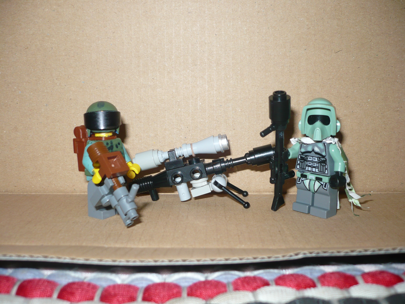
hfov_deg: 52.6
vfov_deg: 40.7
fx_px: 409
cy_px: 152
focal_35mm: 35
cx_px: 202
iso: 100
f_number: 2.8
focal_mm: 5.8
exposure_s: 1/30
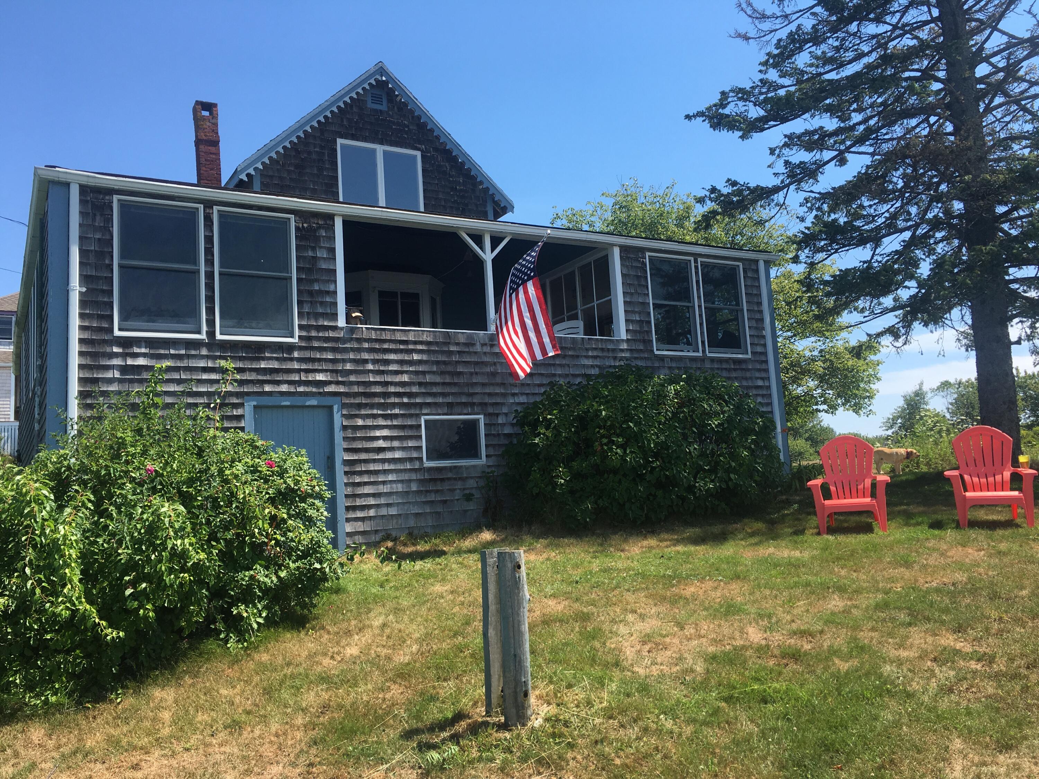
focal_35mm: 29
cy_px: 390
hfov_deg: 61.7
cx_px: 520
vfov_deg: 48.2
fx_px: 870
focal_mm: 4.15
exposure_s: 1/1083
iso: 25
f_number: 2.2
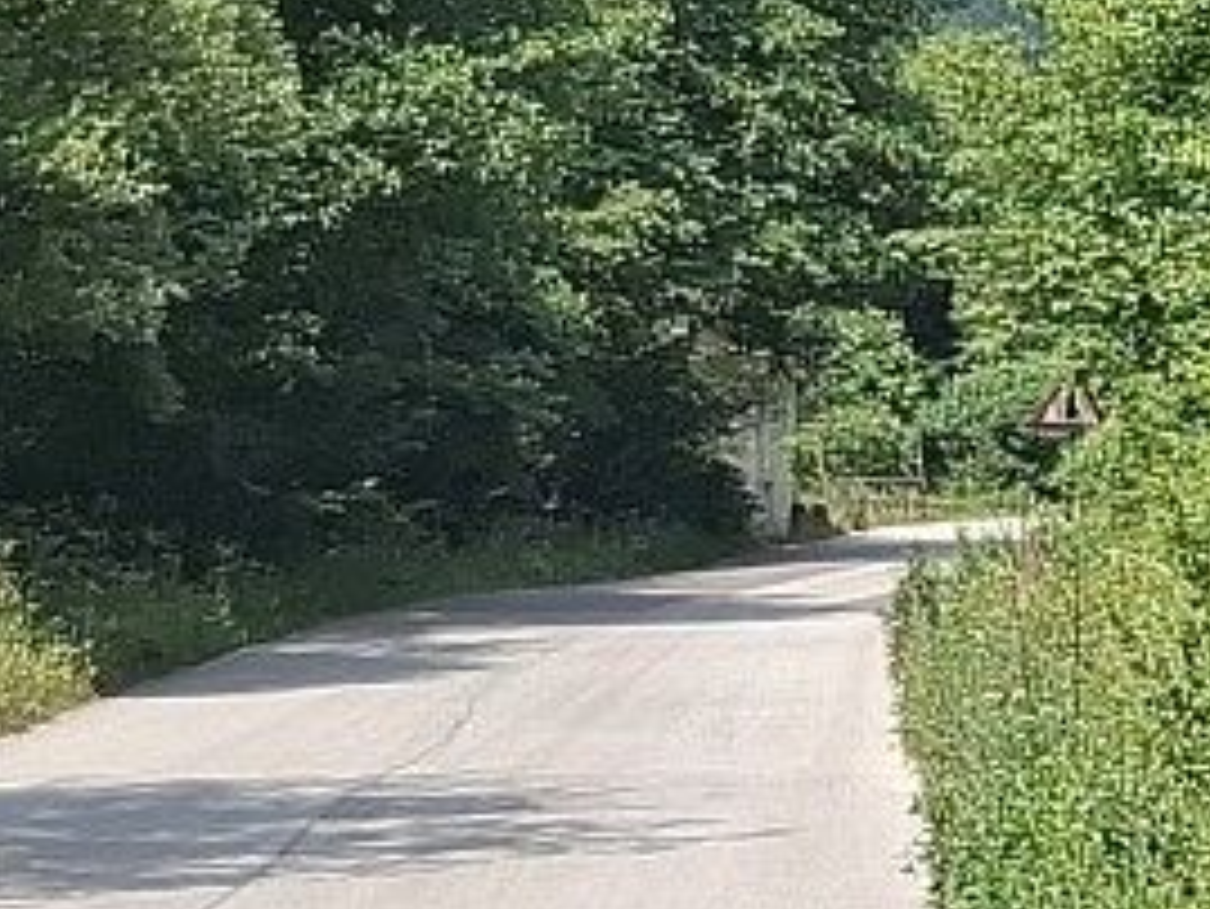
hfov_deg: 11.4
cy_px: -50
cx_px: 1961
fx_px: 5735
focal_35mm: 164
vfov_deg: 9.0
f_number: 1.8
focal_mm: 5.54
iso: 50
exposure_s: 1/1709
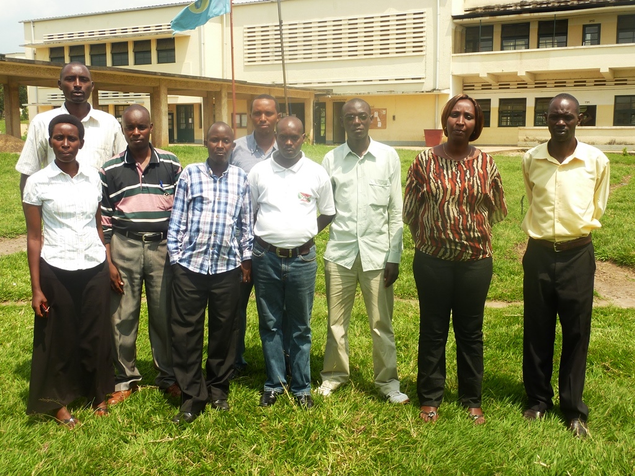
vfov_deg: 40.7
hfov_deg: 52.6
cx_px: 318
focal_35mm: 35
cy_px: 238
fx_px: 642
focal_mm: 5.7
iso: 80
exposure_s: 1/400
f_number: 4
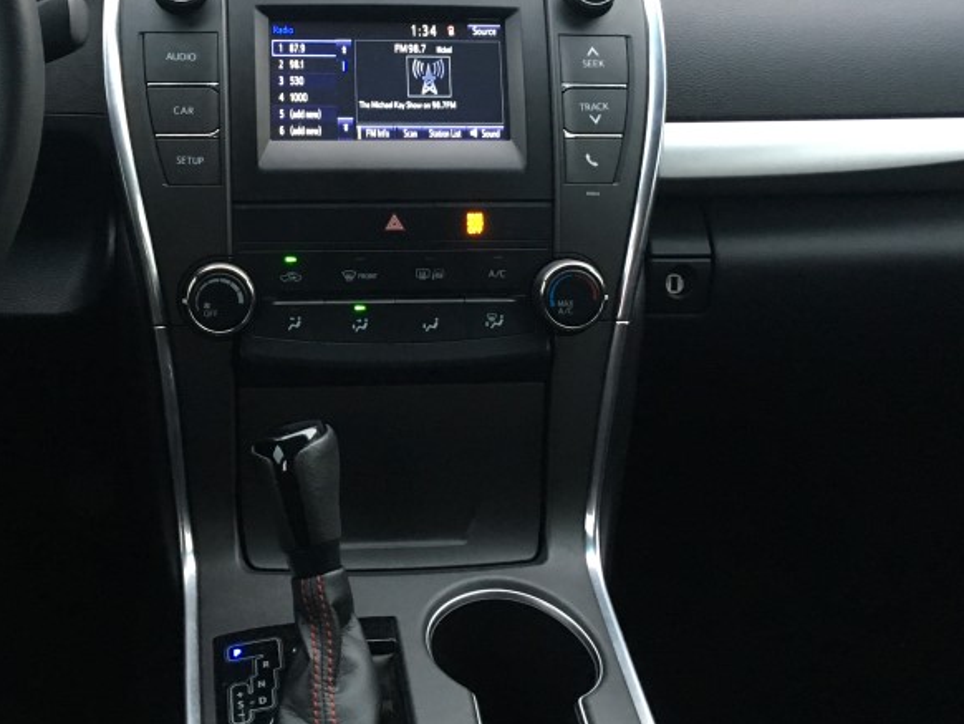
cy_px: 227
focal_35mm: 51
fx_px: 1421
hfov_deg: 37.3
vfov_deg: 28.3
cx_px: 361
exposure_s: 1/30
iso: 125
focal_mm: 4.15
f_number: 2.2
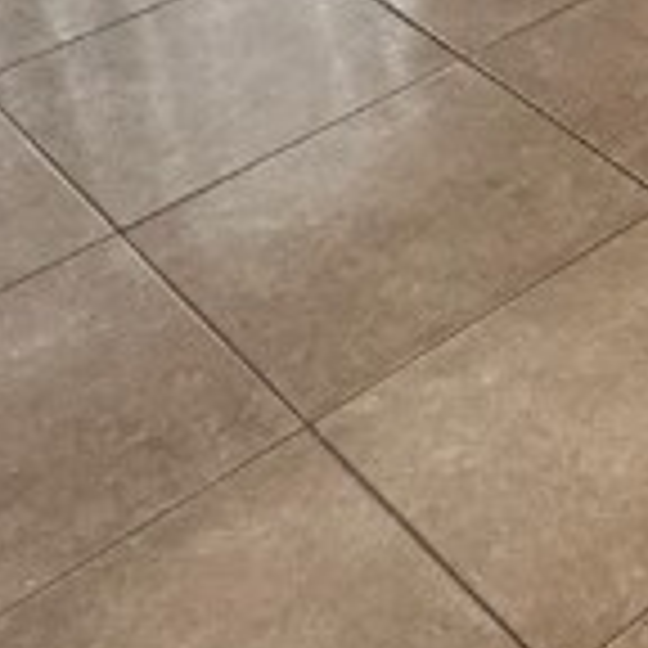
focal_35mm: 88
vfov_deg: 16.7
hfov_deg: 16.7
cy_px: -482
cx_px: 1134
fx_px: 1864
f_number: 2.2
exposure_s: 1/120
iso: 250
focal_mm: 2.22
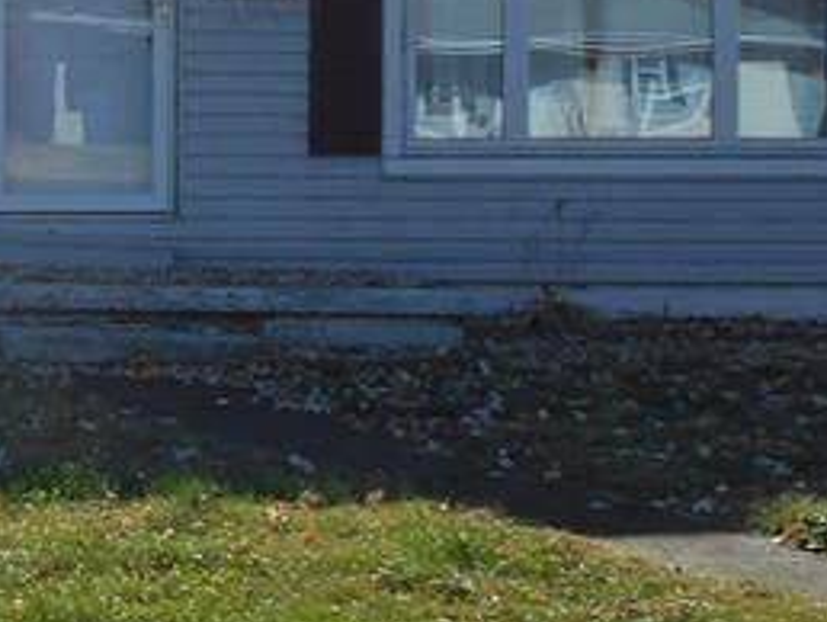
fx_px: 2463
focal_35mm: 103
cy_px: 80
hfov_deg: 17.5
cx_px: -337
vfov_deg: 14.3
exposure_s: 1/800
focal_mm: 4.6
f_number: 3.2
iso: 80
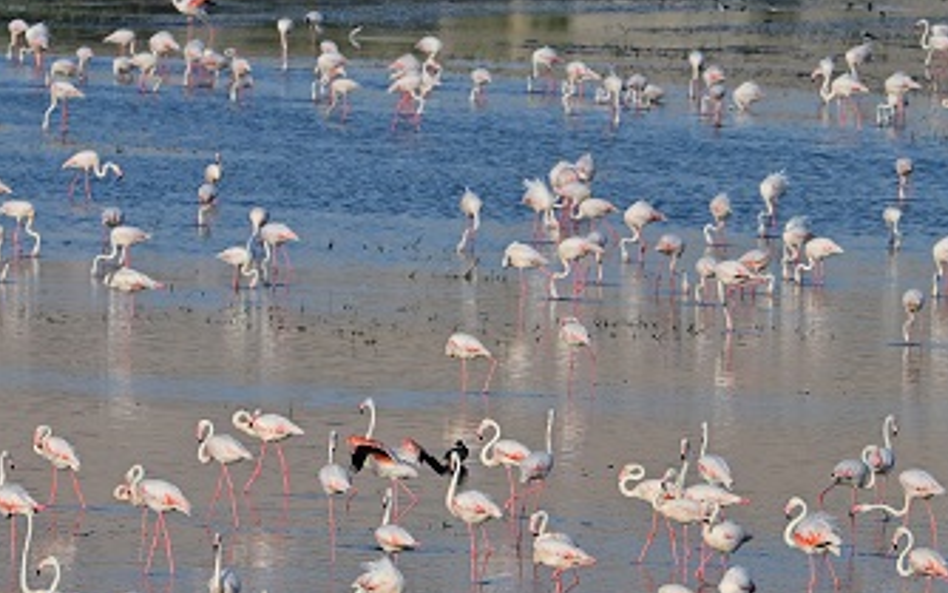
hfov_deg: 2.4
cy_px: 471
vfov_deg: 1.5
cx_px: 255
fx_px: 22692
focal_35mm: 878
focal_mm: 480
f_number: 9
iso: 640
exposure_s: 1/2000
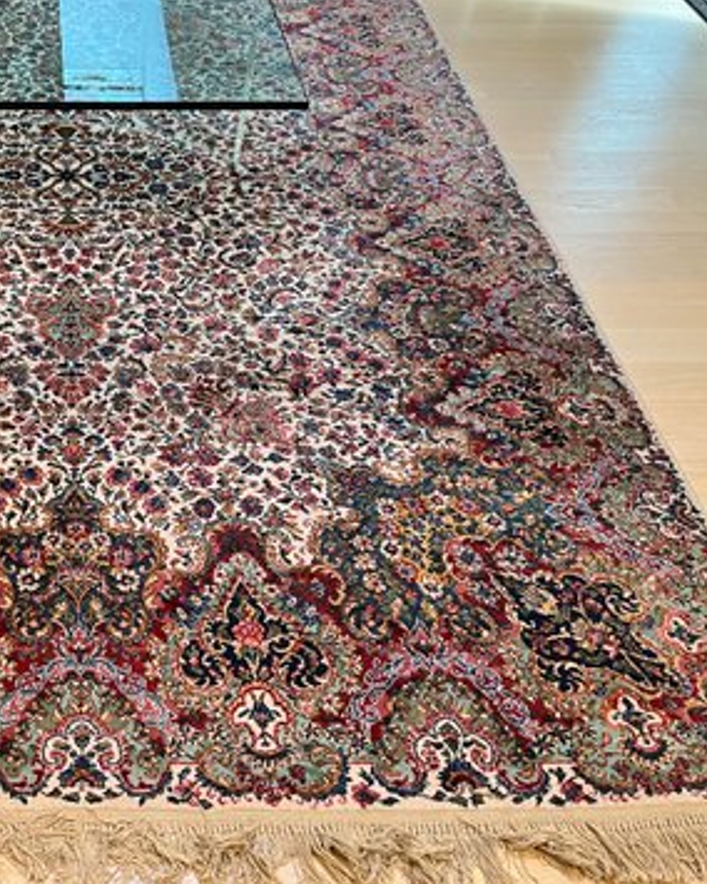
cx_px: 81
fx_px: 1020
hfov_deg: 36.1
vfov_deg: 46.7
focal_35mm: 39
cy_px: 380
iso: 200
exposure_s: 1/60
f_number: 1.6
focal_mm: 5.1
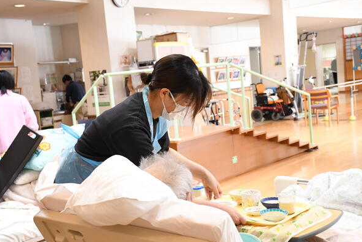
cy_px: 122
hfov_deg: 38.2
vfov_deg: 26.0
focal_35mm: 52
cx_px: 179
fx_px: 523
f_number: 5.6
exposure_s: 1/50
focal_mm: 34
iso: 1800
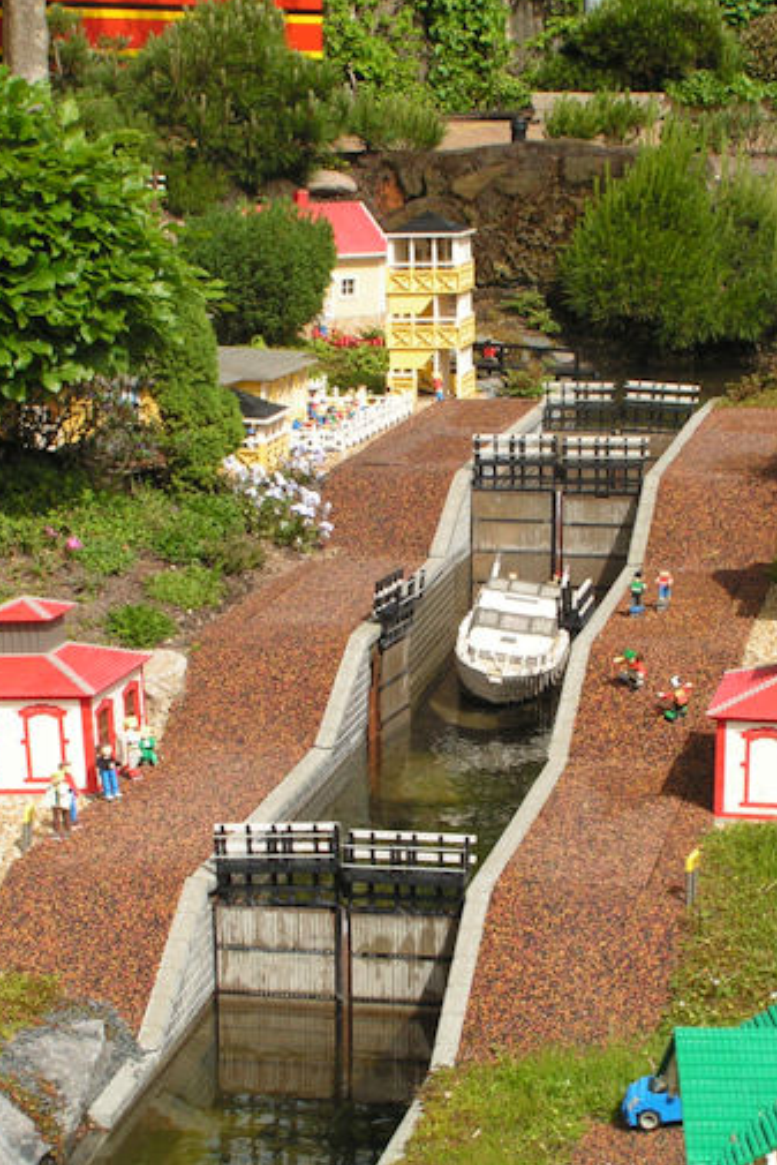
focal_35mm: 94
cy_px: 580
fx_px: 3041
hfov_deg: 14.6
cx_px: 457
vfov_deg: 21.7
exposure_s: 1/200
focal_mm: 11.1
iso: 50
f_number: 6.3
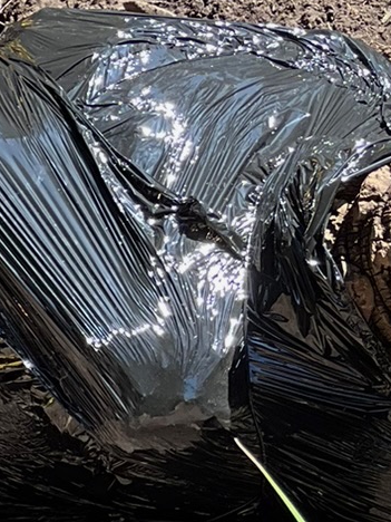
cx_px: 799
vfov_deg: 5.9
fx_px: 5075
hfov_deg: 4.4
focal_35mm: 337
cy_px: 58
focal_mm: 9
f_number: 2.8
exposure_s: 1/121
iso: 25
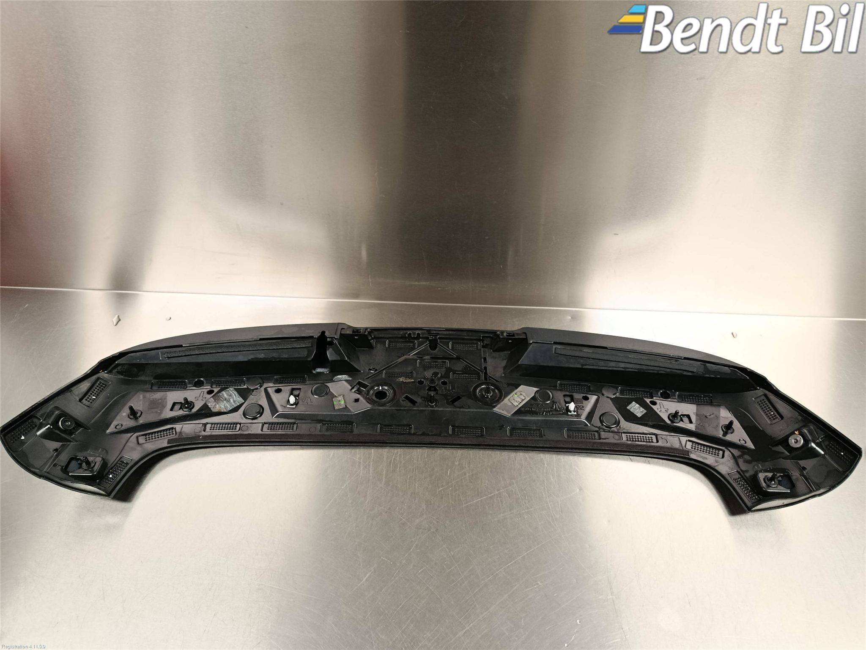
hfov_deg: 71.6
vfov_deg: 56.8
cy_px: 325
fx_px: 600
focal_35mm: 24
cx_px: 433
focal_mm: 5.24
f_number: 1.7
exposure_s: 1/33.3
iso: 1221
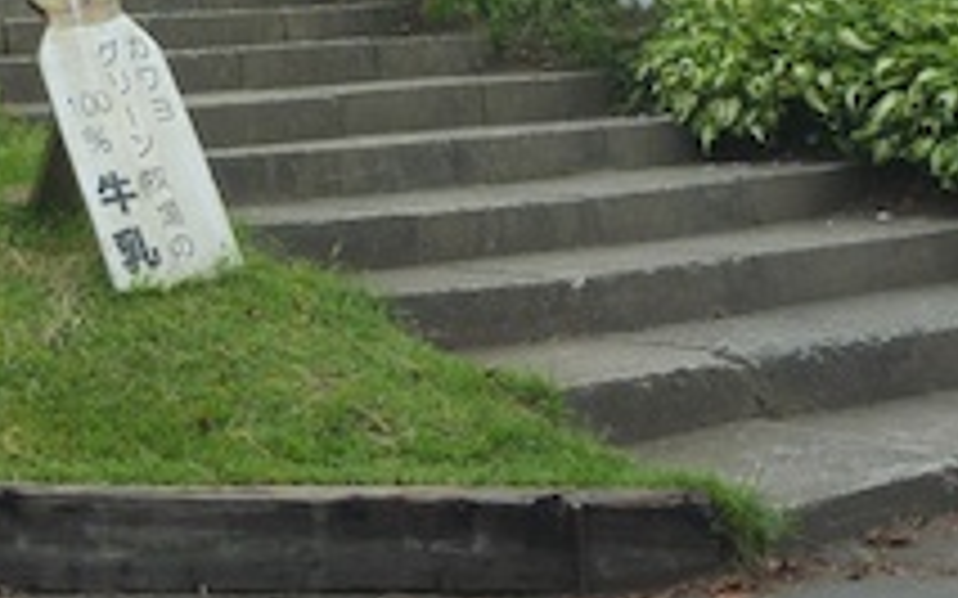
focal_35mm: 78
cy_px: -256
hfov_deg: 24.5
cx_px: -121
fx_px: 2036
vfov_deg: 15.6
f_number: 3.3
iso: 125
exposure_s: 1/160
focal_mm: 4.9
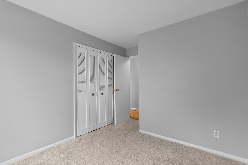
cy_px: 82
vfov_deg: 73.8
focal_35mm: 16
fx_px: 110
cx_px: 124
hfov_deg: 96.7
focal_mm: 16
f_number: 8
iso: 200
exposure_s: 1/1.25
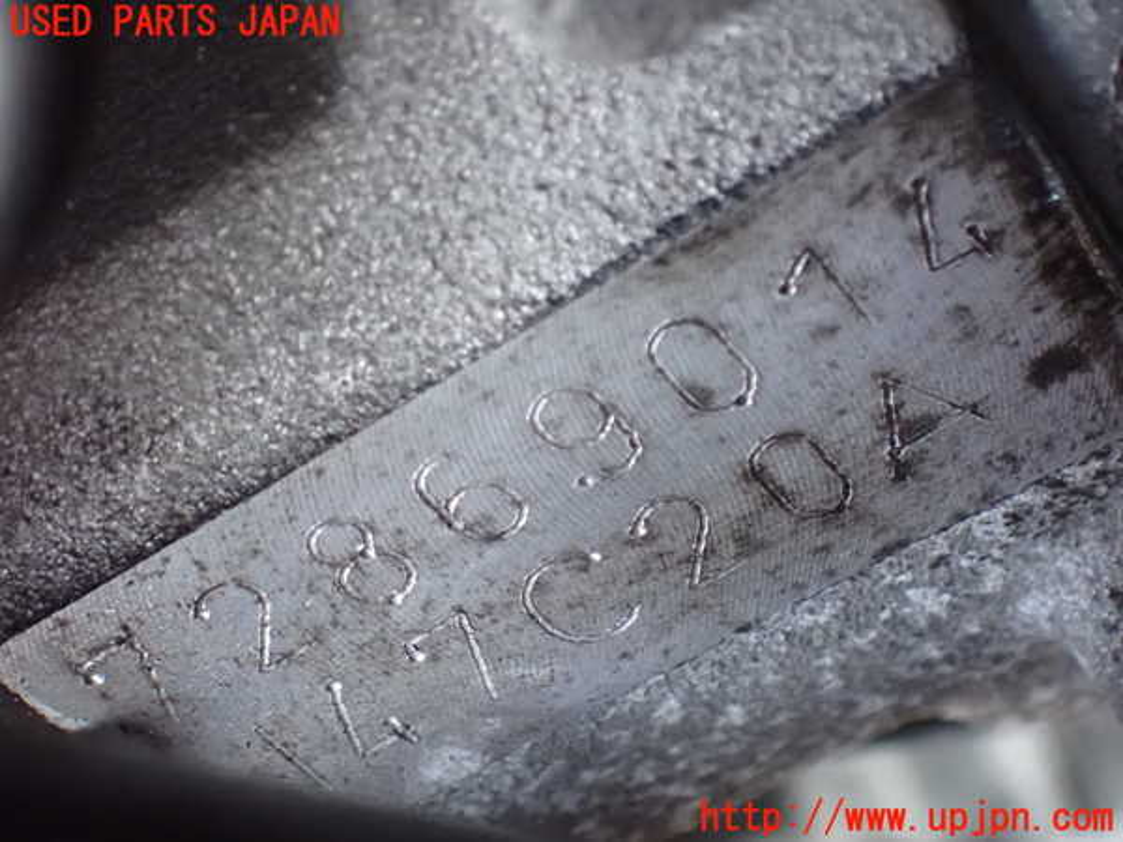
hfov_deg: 19.6
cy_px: 421
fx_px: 3244
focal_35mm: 100
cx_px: 562
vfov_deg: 14.8
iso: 1600
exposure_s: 1/50
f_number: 4.9
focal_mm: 18
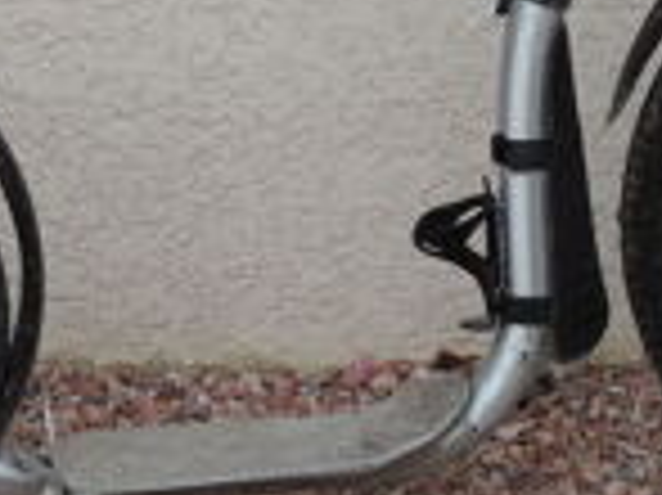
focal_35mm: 163
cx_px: 446
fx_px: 3115
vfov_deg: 9.1
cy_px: 126
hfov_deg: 12.1
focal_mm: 8.9
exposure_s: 1/320
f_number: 3.6
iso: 80
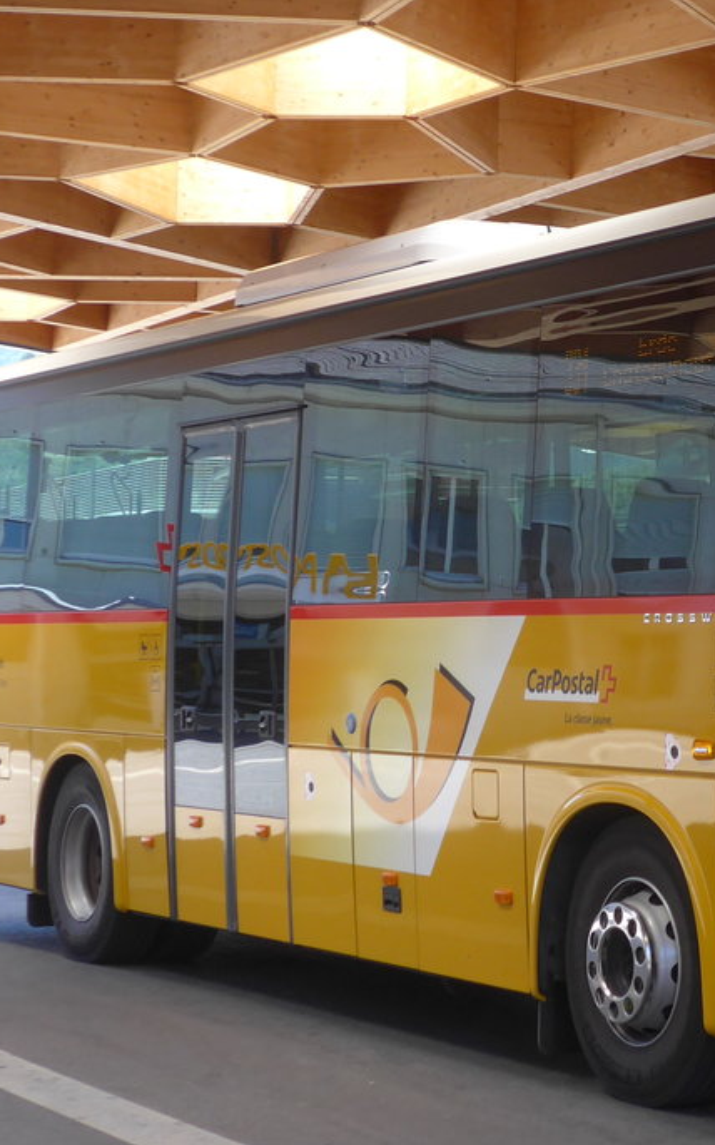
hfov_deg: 14.1
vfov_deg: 22.8
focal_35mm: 91
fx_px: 2838
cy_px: 483
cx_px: 762
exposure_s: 1/200
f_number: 3.2
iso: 160
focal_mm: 10.1
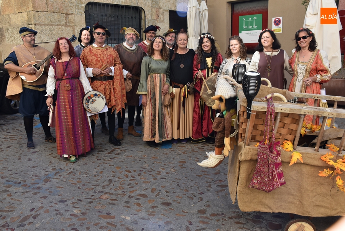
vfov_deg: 38.4
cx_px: 172
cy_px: 116
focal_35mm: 34
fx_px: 331
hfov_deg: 55.1
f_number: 8
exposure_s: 1/250
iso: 400
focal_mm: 23
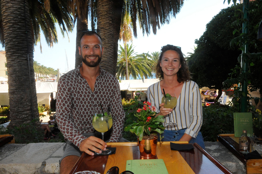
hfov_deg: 63.7
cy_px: 87
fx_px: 211
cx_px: 131
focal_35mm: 29
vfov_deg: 44.9
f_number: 22
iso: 4000
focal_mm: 29
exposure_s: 1/200
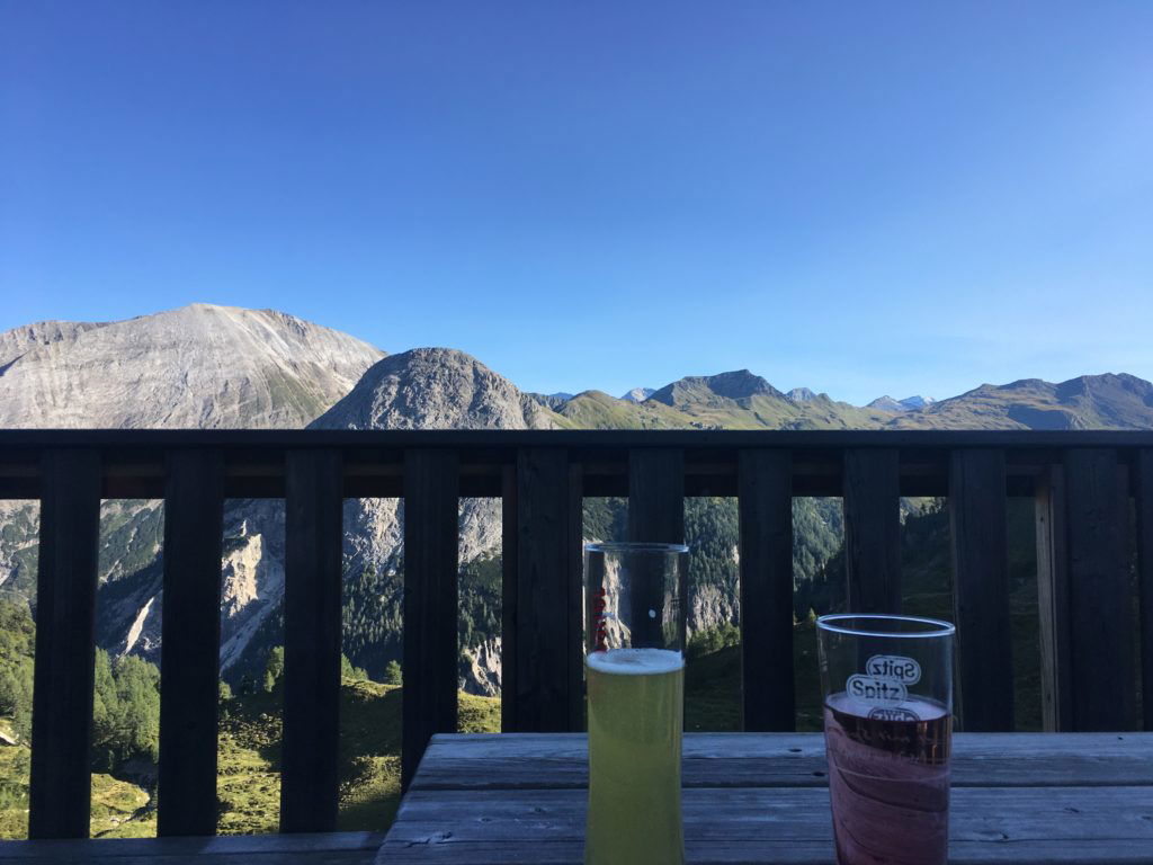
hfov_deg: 61.7
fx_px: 966
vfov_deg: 48.2
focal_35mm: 29
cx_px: 576
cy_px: 432
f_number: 2.2
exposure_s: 1/785
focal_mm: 4.15
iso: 25
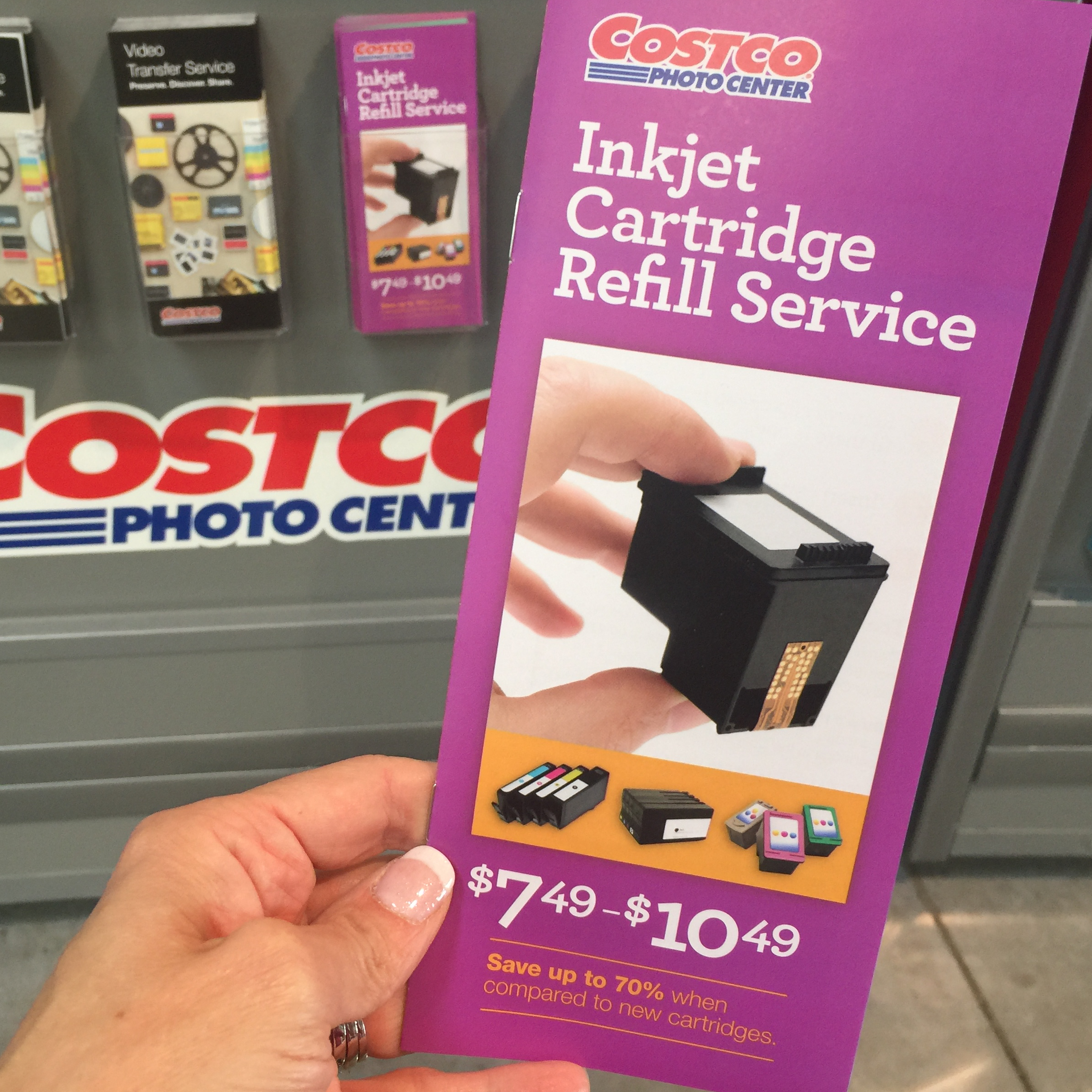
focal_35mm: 35
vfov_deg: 47.2
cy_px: 546
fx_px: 1249
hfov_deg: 47.0
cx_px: 446
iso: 32
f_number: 2.2
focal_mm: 4.15
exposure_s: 1/15
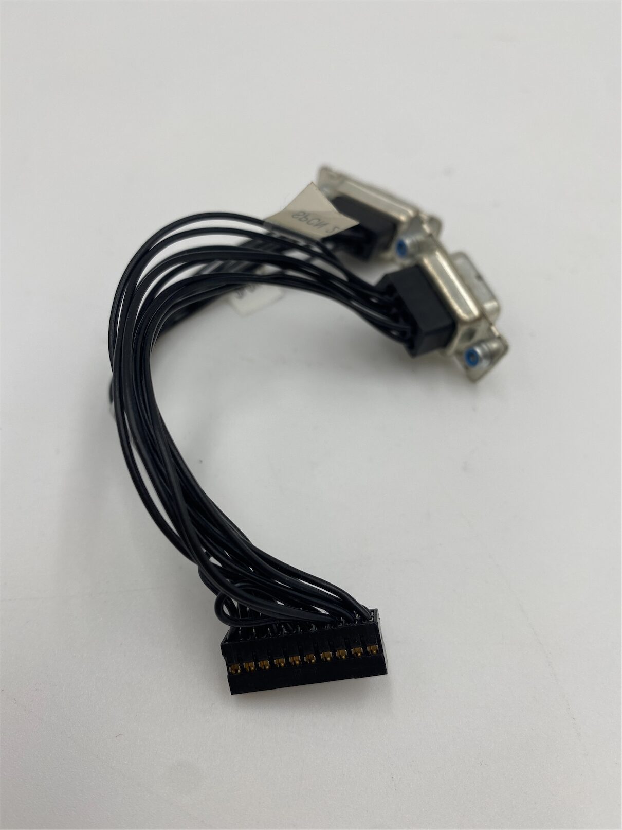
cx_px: 311
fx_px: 623
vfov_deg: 67.3
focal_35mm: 26
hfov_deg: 53.1
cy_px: 415
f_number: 1.8
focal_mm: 4.25
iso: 32
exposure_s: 1/268
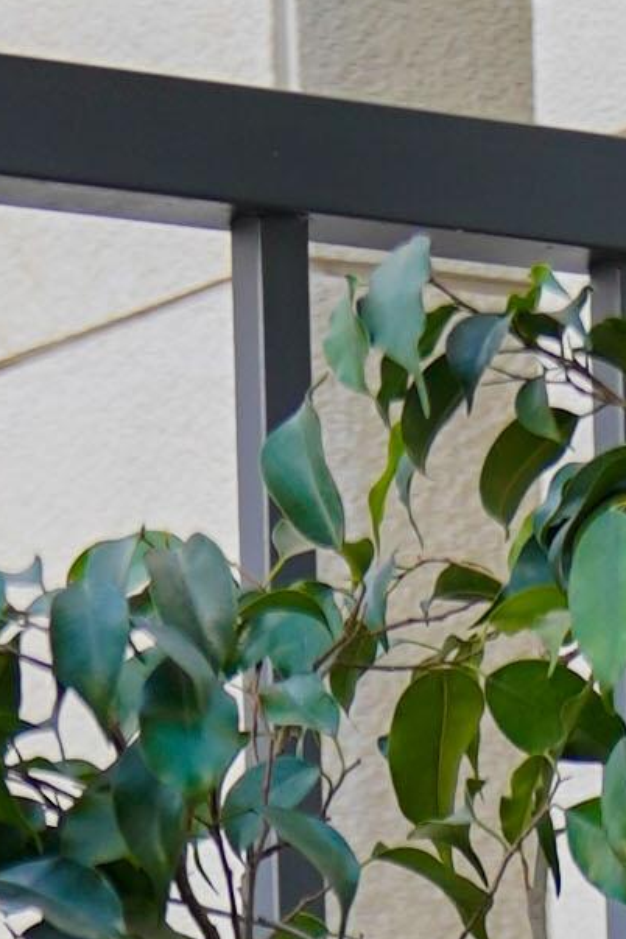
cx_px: 431
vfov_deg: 8.3
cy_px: 2001
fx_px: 6129
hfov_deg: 5.8
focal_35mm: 235
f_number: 2.8
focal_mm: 24
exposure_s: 1/250
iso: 125
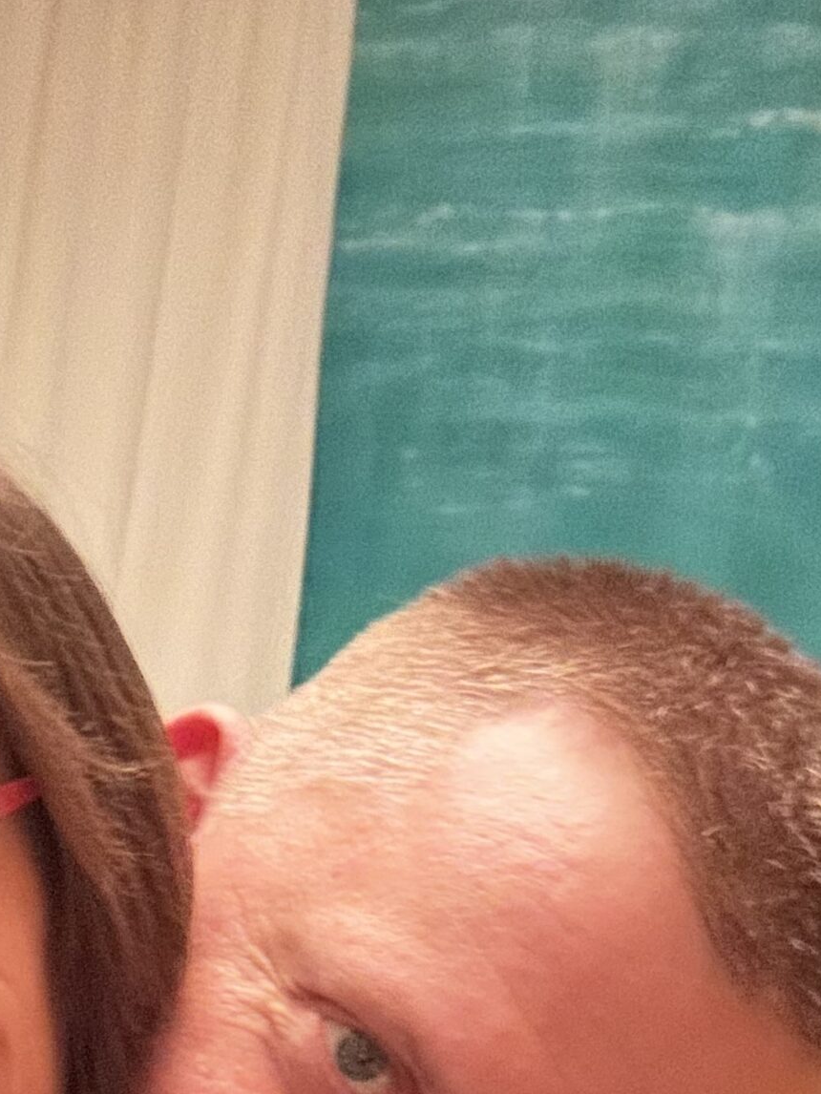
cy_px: 1079
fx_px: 2118
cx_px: 112
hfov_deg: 21.5
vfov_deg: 27.4
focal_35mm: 67
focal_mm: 2.69
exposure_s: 1/8
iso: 800
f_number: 1.9
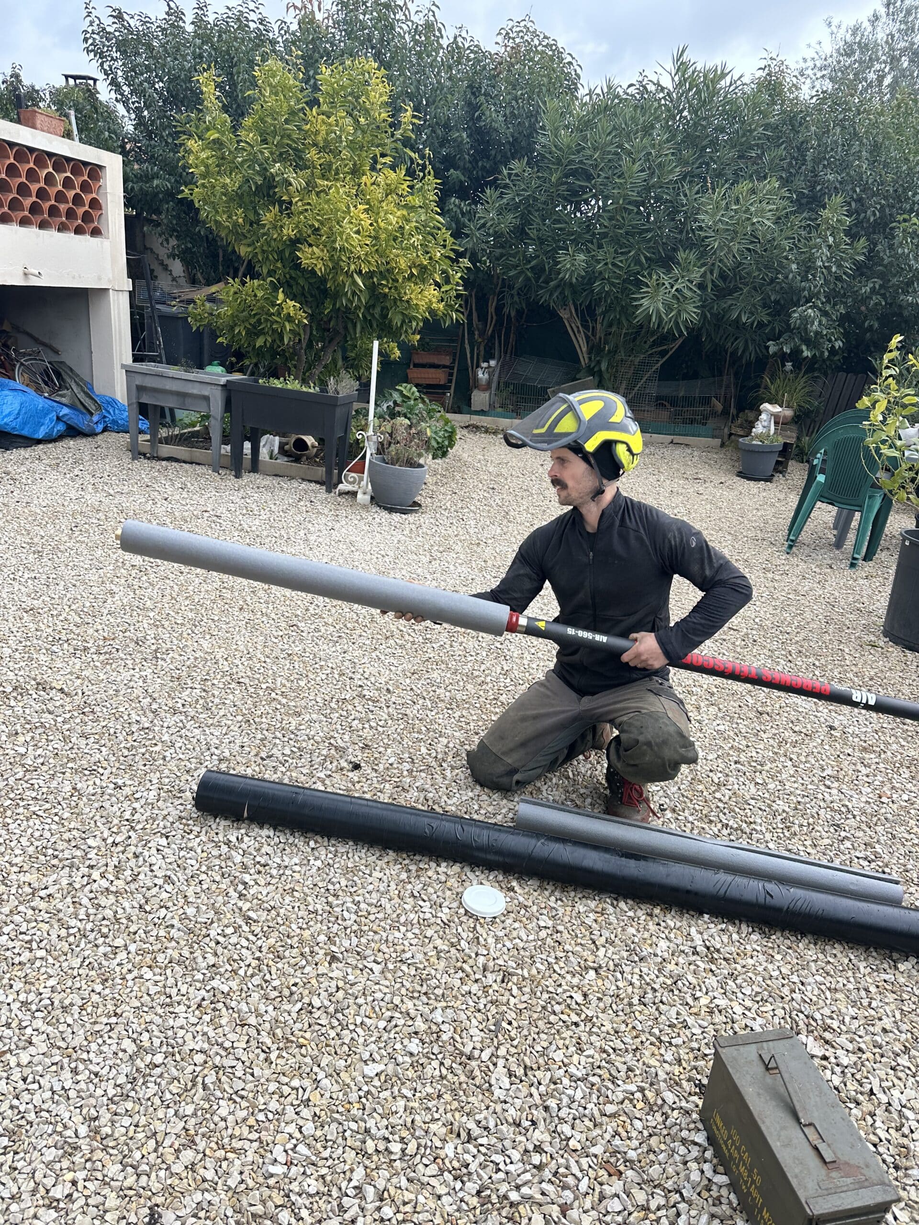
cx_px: 460
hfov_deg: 56.8
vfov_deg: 71.6
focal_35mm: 24
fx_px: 850
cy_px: 612
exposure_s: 1/1107
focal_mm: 6.86
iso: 80
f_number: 1.78
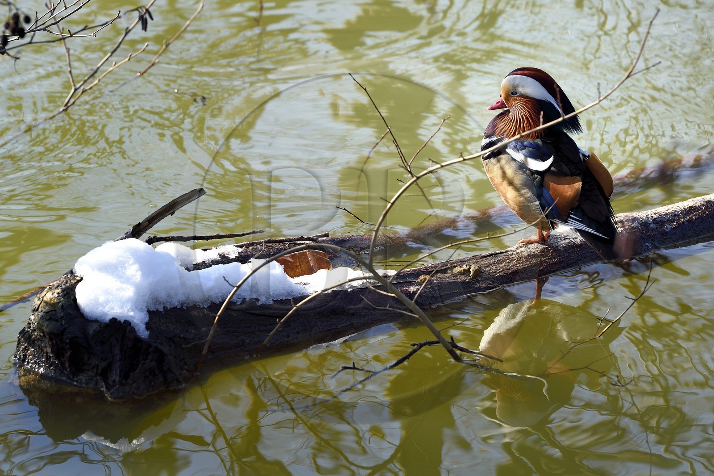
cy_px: 238
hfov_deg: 10.3
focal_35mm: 200
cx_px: 357
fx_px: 3966
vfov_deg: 6.9
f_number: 5.6
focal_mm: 200
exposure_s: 1/400
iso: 200
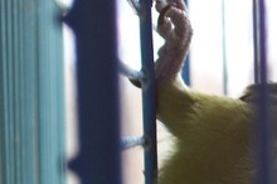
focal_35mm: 180
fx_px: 1383
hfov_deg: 11.2
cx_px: 346
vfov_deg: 7.5
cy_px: 221
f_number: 4
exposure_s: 1/60
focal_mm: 10.8
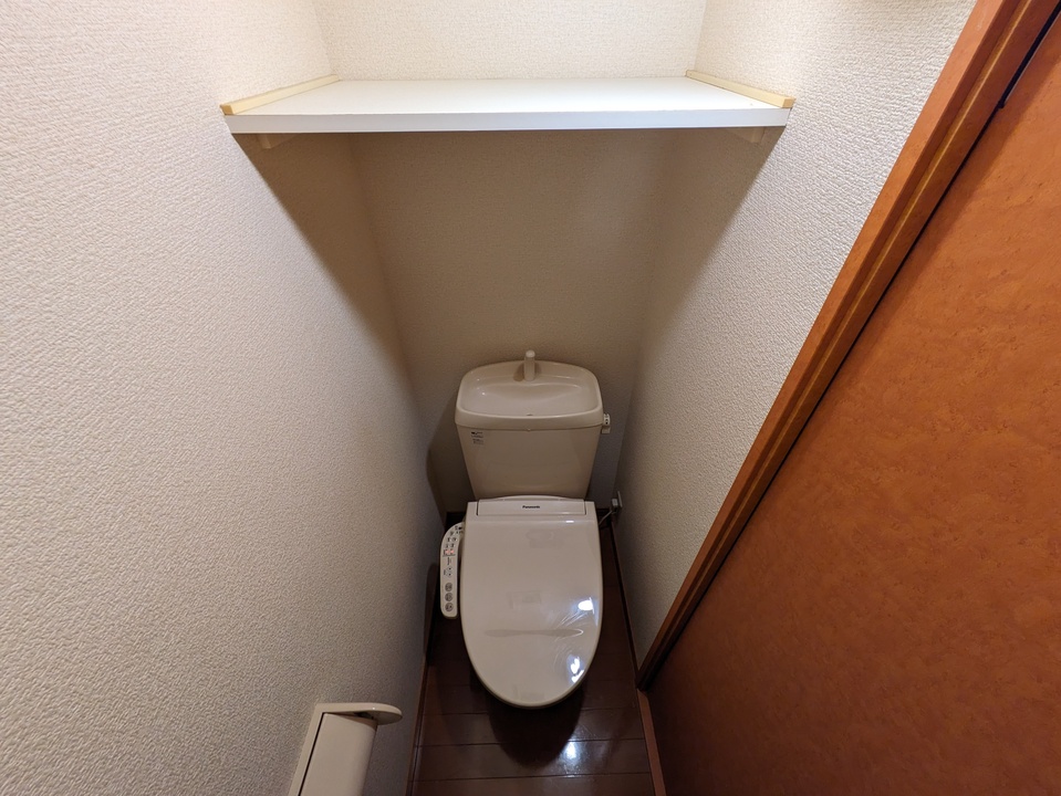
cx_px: 530
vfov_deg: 85.7
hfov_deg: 102.0
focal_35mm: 14
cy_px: 398
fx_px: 429
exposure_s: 1/24
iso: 68
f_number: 2.2
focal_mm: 1.83
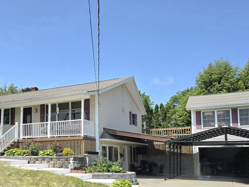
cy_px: 131
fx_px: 281
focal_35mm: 39
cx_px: 78
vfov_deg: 36.3
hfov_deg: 46.9
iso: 12
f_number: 1.7
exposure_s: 1/1000
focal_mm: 6.3
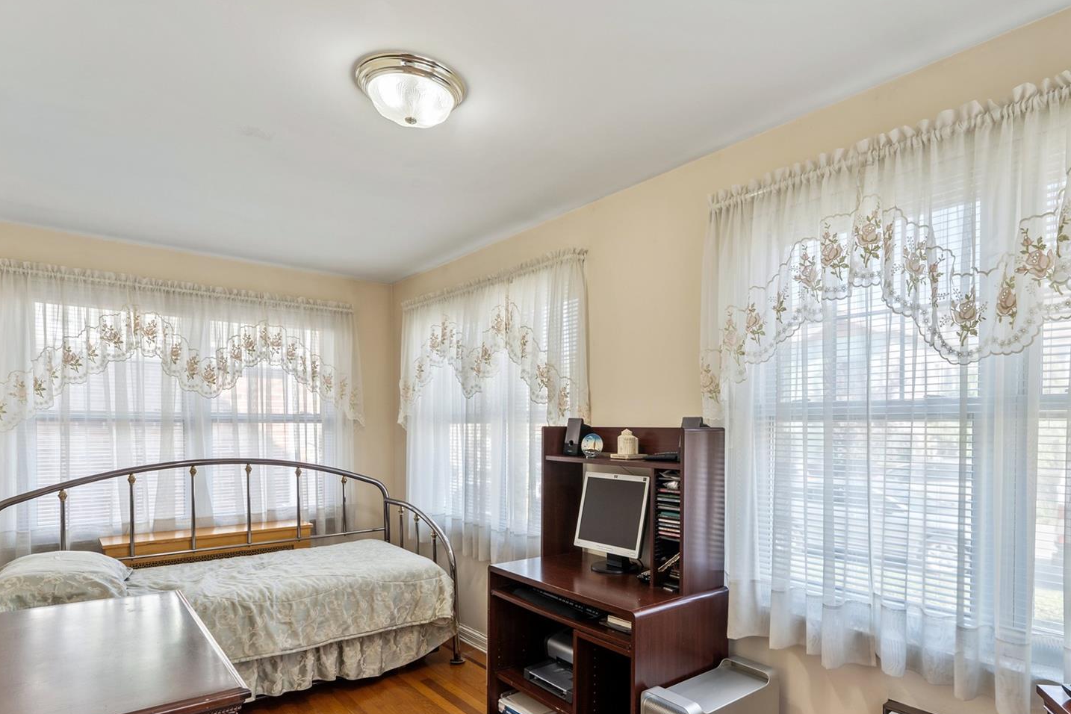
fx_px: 595
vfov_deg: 61.4
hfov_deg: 83.6
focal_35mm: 20
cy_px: 431
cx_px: 605
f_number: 11
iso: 100
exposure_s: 1/2
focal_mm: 14
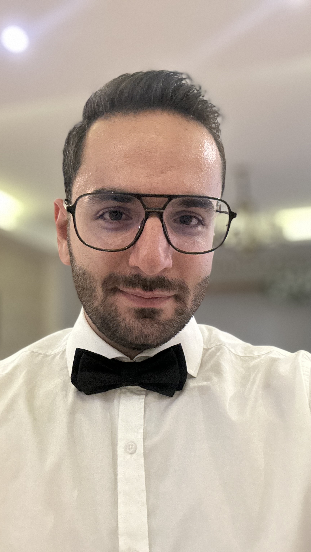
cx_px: 148
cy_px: 278
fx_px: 484
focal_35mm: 33
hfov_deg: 35.6
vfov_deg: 59.5
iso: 640
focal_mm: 2.69
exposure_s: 1/22
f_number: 1.9
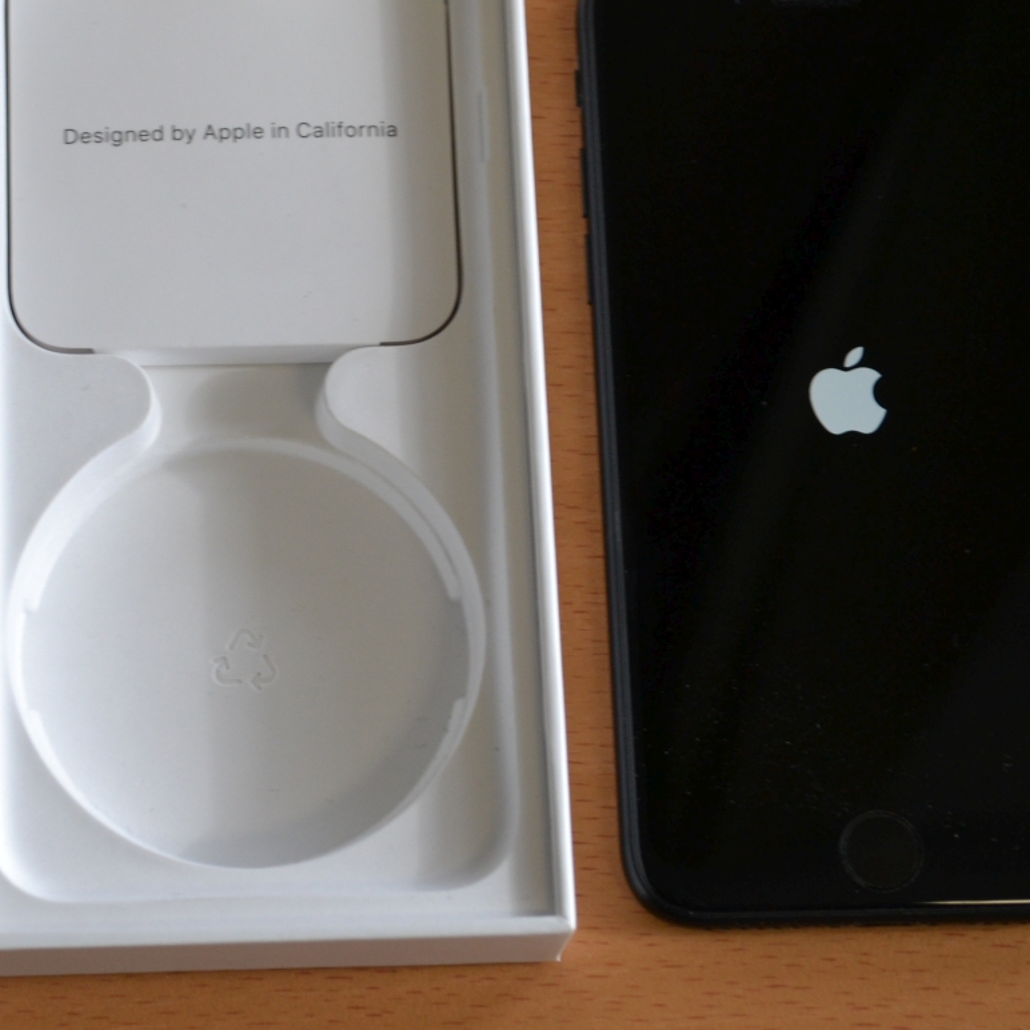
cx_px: 201
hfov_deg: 15.6
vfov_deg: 15.7
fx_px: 3737
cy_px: 429
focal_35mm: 111
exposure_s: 1/60
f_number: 5.3
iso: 450
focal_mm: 42
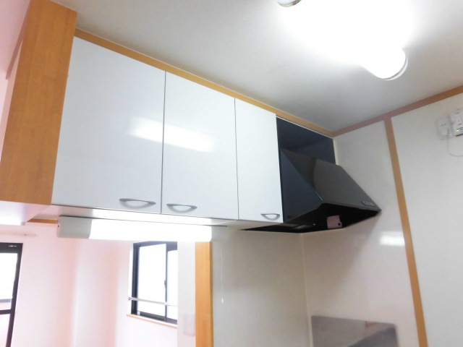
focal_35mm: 24
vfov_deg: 56.8
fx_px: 321
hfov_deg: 71.6
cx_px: 232
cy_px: 174
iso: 320
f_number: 3.1
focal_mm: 4.3
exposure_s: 1/40
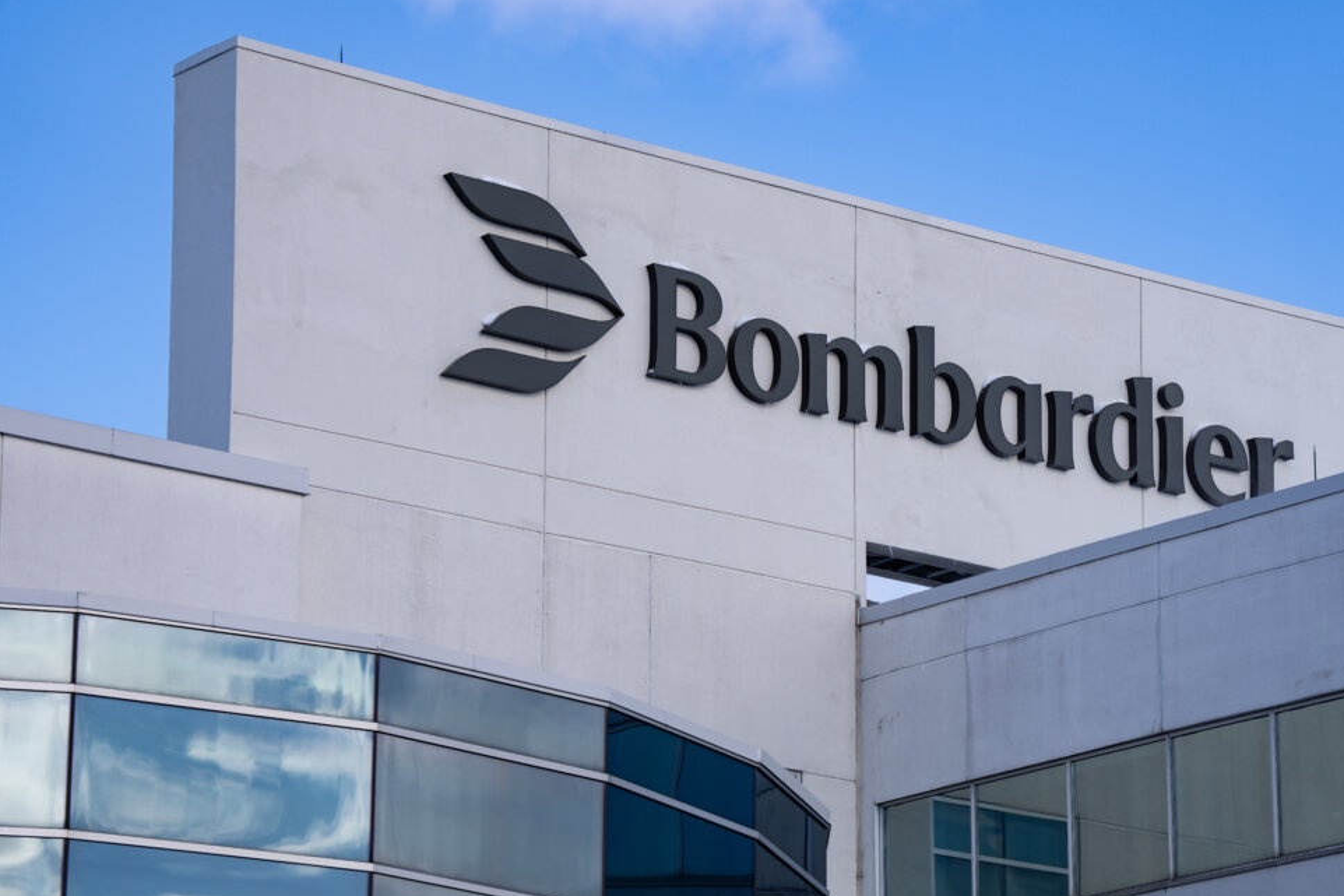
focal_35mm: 165
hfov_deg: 12.5
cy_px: 488
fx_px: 6159
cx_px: 753
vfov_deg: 8.3
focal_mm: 147
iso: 160
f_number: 4
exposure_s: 1/1000
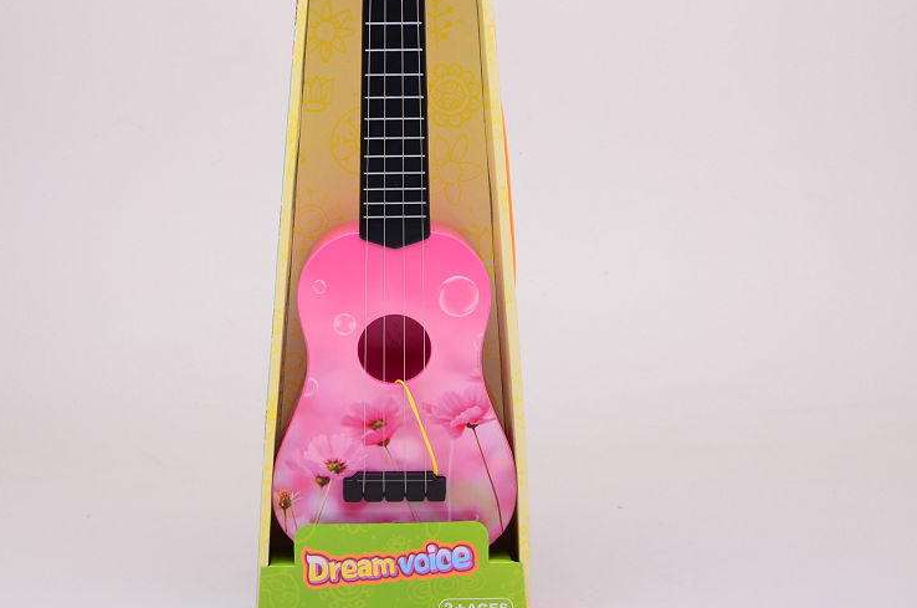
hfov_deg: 26.0
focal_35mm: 78
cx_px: 390
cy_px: 177
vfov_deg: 17.4
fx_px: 1983
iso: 100
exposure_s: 1/160
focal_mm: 32
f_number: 11
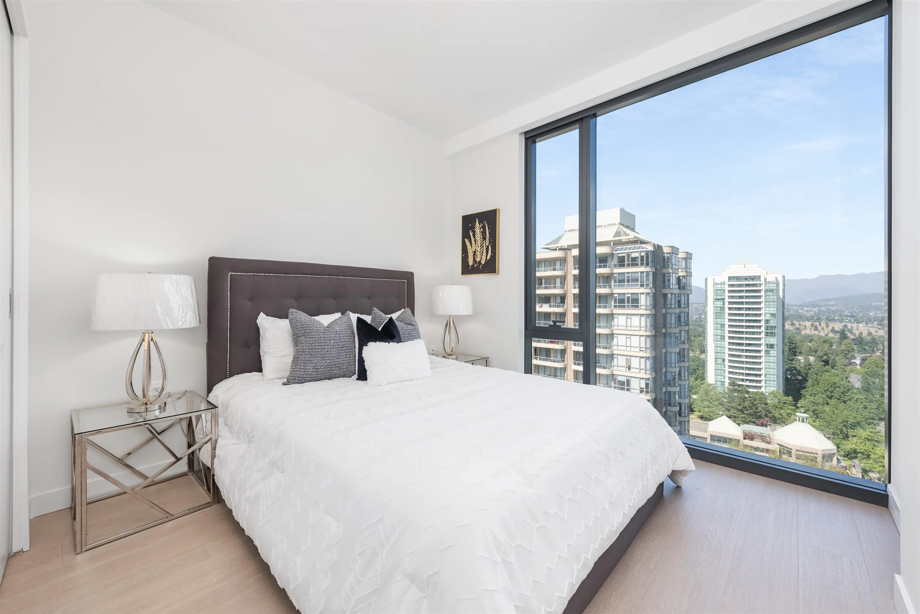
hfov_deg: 104.2
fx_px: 358
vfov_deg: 81.2
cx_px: 460
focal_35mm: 14
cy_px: 307
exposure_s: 1/50
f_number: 8
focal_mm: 14
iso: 200
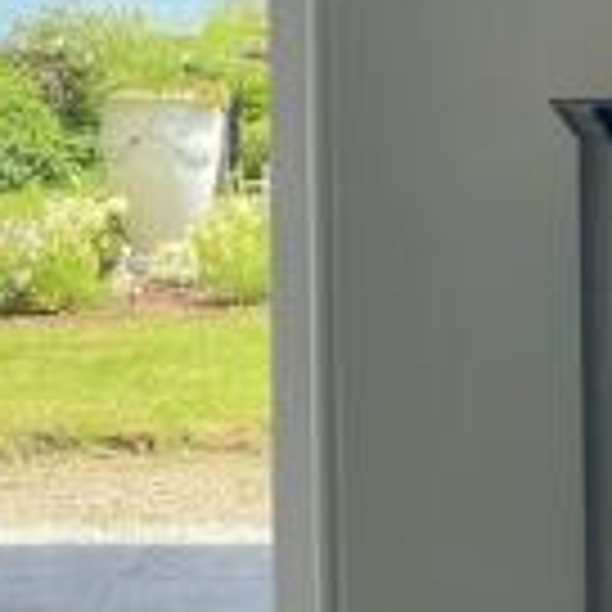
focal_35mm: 95
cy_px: 88
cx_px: 241
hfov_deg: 18.3
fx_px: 1900
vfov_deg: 18.1
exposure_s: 1/1387
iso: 50
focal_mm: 5.1
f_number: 1.6
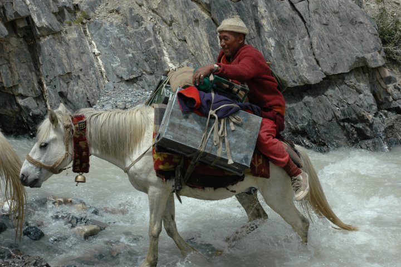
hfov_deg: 35.1
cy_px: 134
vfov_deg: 23.8
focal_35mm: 57
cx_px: 200
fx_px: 635
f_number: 9
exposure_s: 1/320
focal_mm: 38
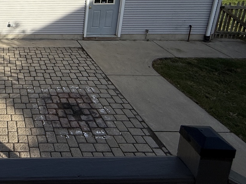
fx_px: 227
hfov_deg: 46.8
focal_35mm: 32
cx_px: -4
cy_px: 5
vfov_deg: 39.6
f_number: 2.2
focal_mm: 2.22
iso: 50
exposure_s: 1/2717
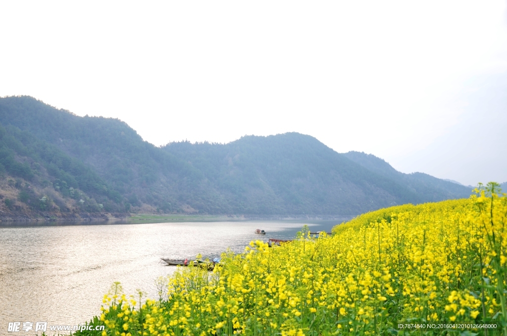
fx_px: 506
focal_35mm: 36
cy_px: 168
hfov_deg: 53.2
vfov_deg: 36.7
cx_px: 254
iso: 100
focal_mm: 24
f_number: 3.8
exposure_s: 1/40
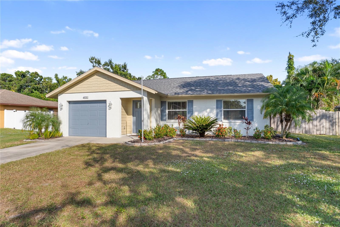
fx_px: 198
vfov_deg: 59.5
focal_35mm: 21
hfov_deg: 81.2
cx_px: 170
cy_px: 114
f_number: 2.8
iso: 40
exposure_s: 1/1000
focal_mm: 21
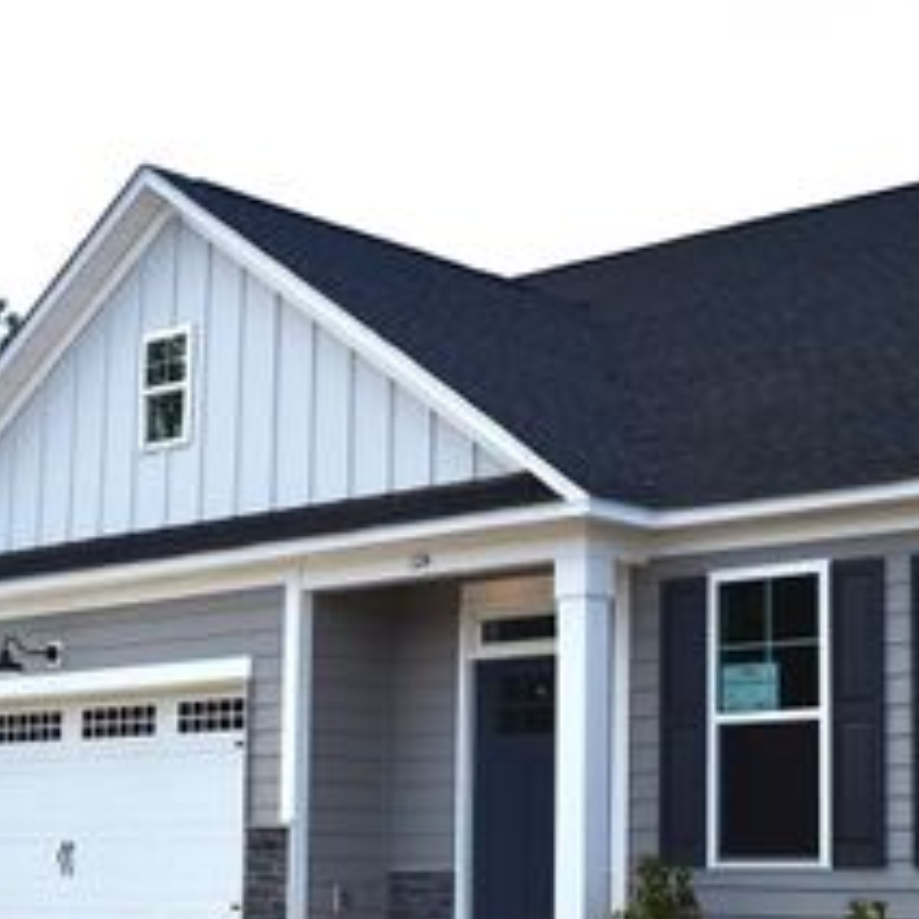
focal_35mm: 69
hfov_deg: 24.8
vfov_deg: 24.9
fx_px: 2072
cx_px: 668
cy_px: 581
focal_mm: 23
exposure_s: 1/200
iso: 400
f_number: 10
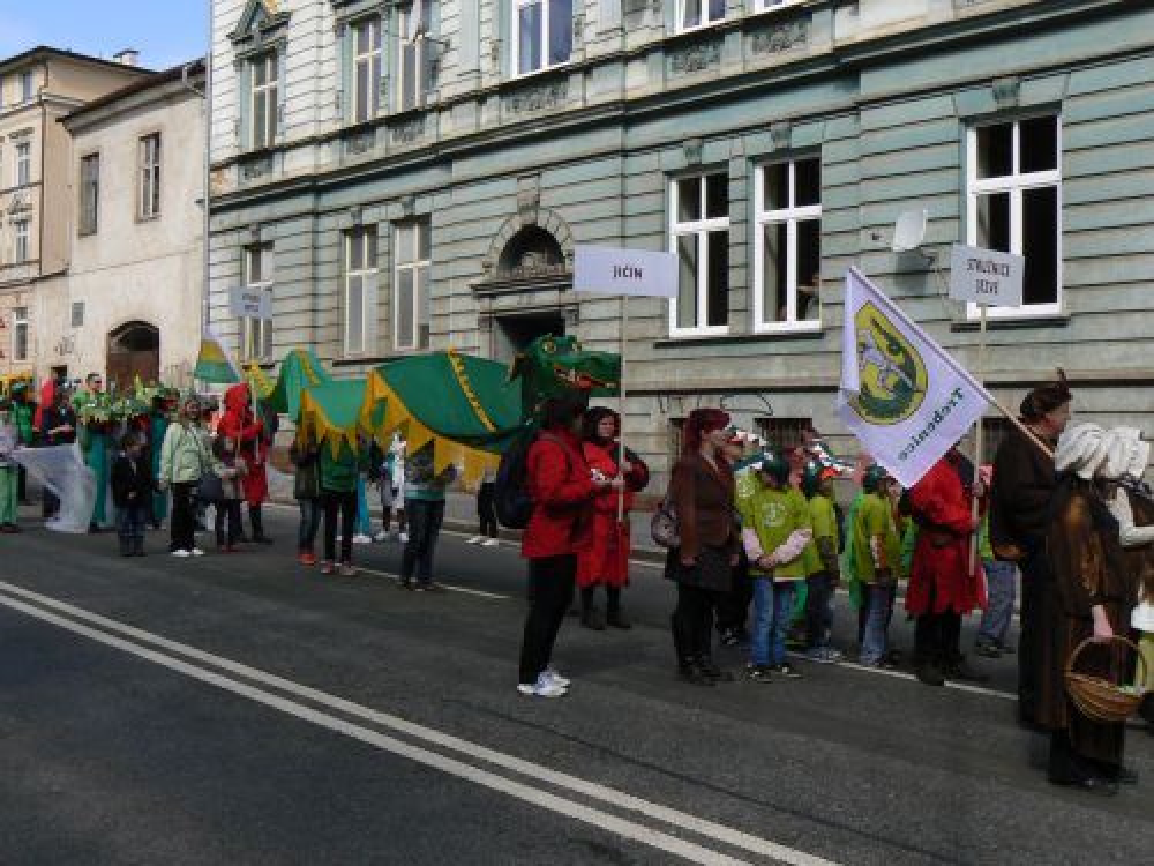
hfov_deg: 44.8
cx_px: 577
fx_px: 1400
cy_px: 433
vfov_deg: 34.3
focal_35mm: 42
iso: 80
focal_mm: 6.9
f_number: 6.3
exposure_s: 1/400
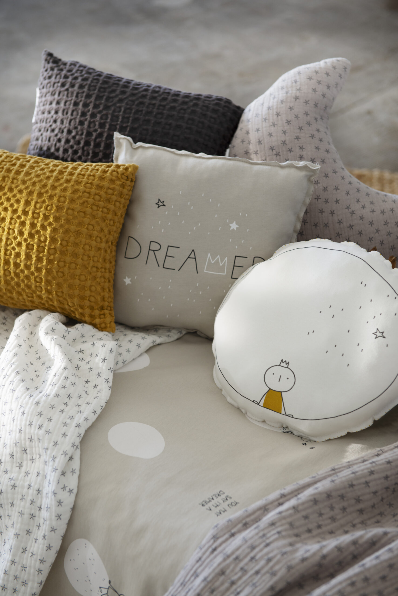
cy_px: 298
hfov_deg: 19.5
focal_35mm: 70
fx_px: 1160
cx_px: 199
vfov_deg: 28.8
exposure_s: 1/60
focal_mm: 70
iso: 250
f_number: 4.5
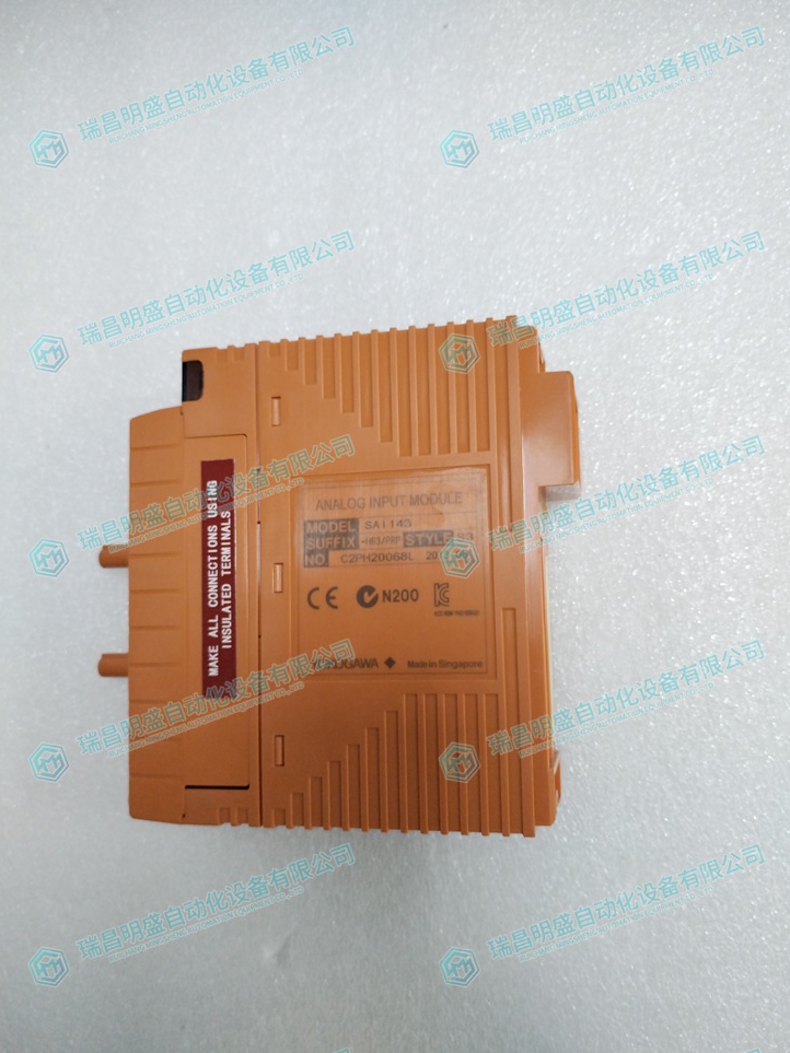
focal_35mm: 27
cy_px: 538
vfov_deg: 65.3
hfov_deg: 51.3
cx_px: 407
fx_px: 822
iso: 640
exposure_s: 1/33.3
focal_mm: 4.75
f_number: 1.8
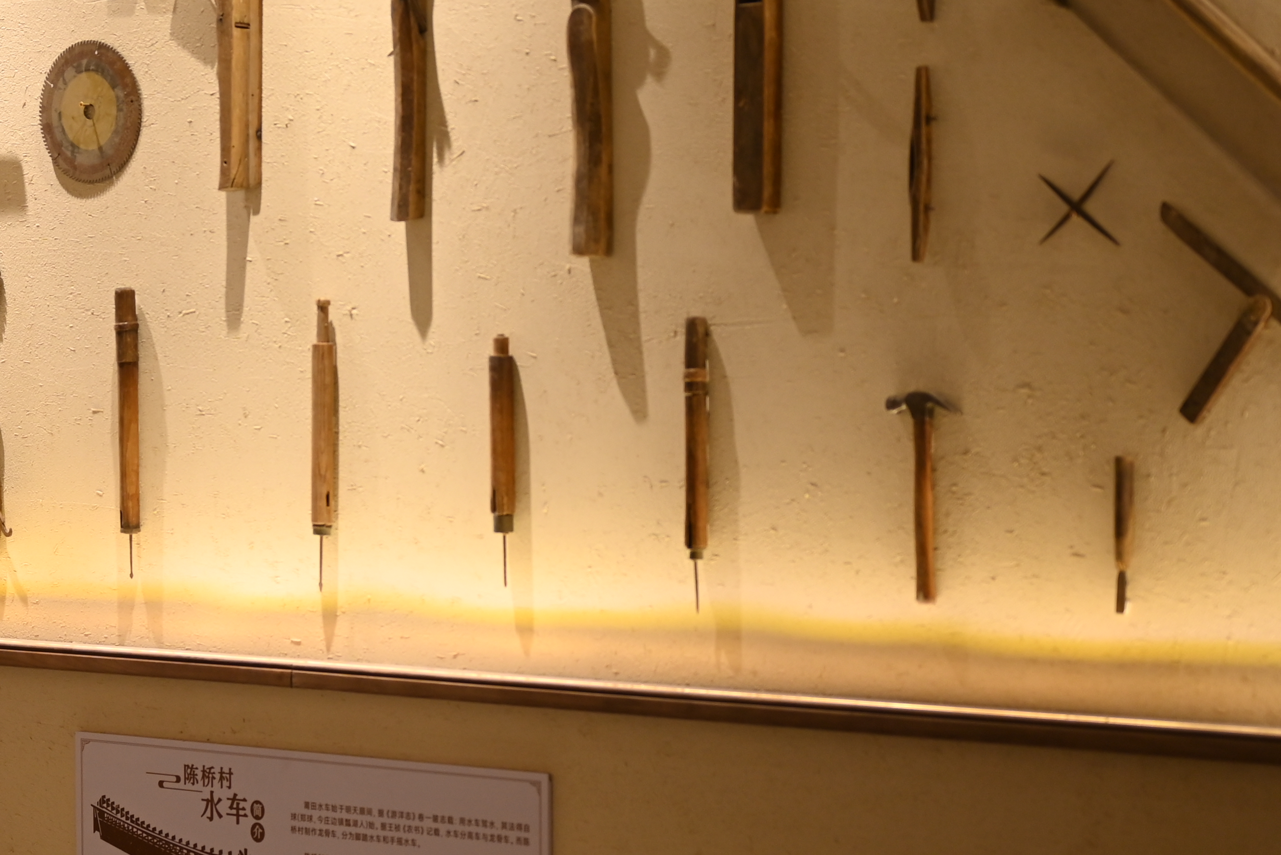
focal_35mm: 113
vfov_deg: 12.1
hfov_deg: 17.9
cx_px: 227
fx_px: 4022
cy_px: 330
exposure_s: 1/250
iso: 400
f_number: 1.8
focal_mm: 50
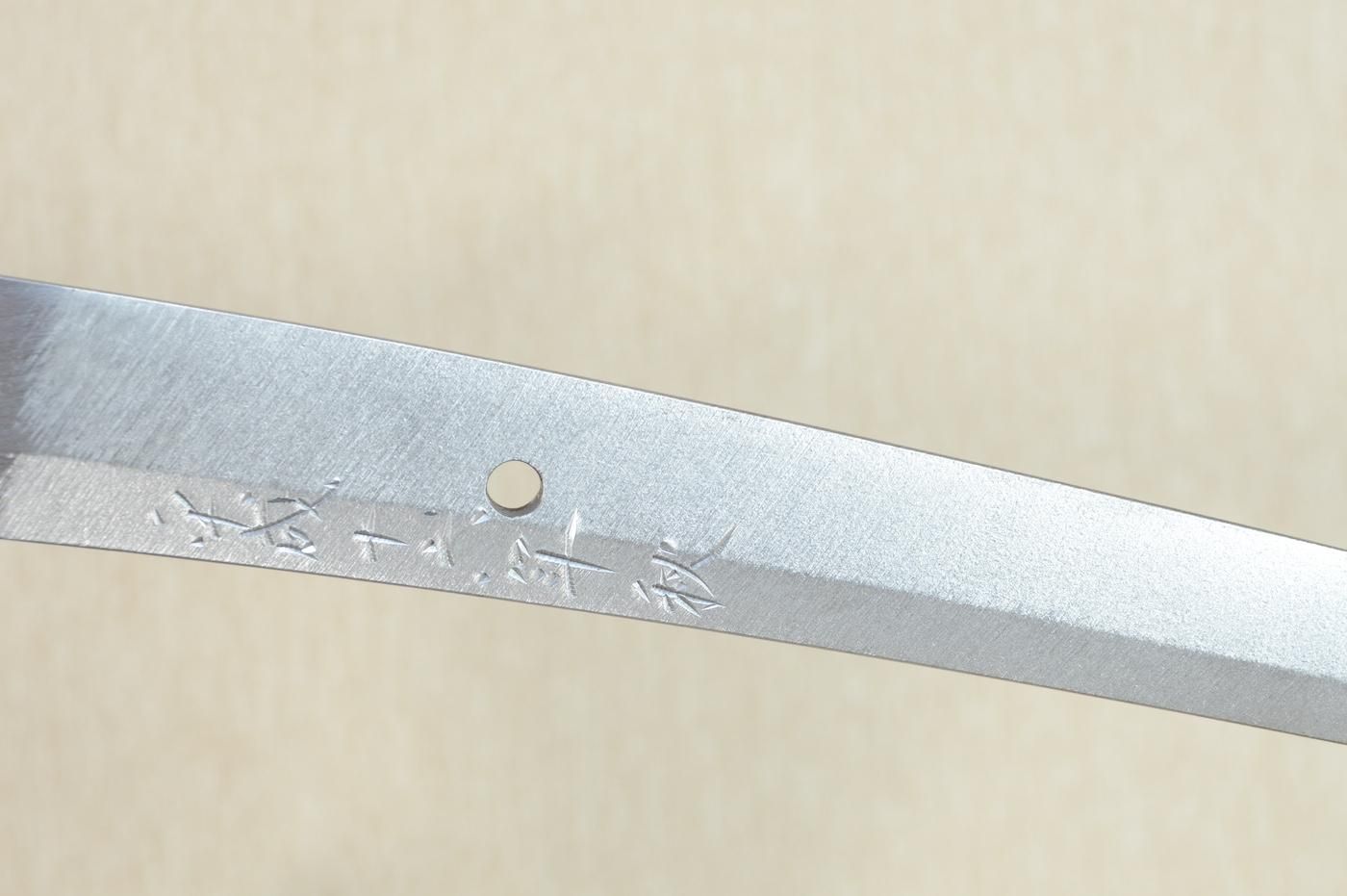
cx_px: 674
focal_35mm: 105
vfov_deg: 13.0
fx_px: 3925
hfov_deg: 19.5
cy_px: 448
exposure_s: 1/2
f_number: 11
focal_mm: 70
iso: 400
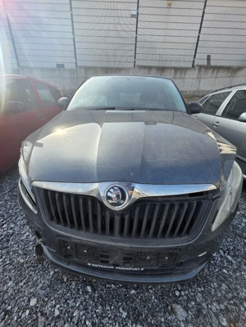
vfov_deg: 106.2
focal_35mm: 13
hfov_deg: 89.9
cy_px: 164
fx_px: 123
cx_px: 123
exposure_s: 1/909
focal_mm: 2.2
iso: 40
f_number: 1.9
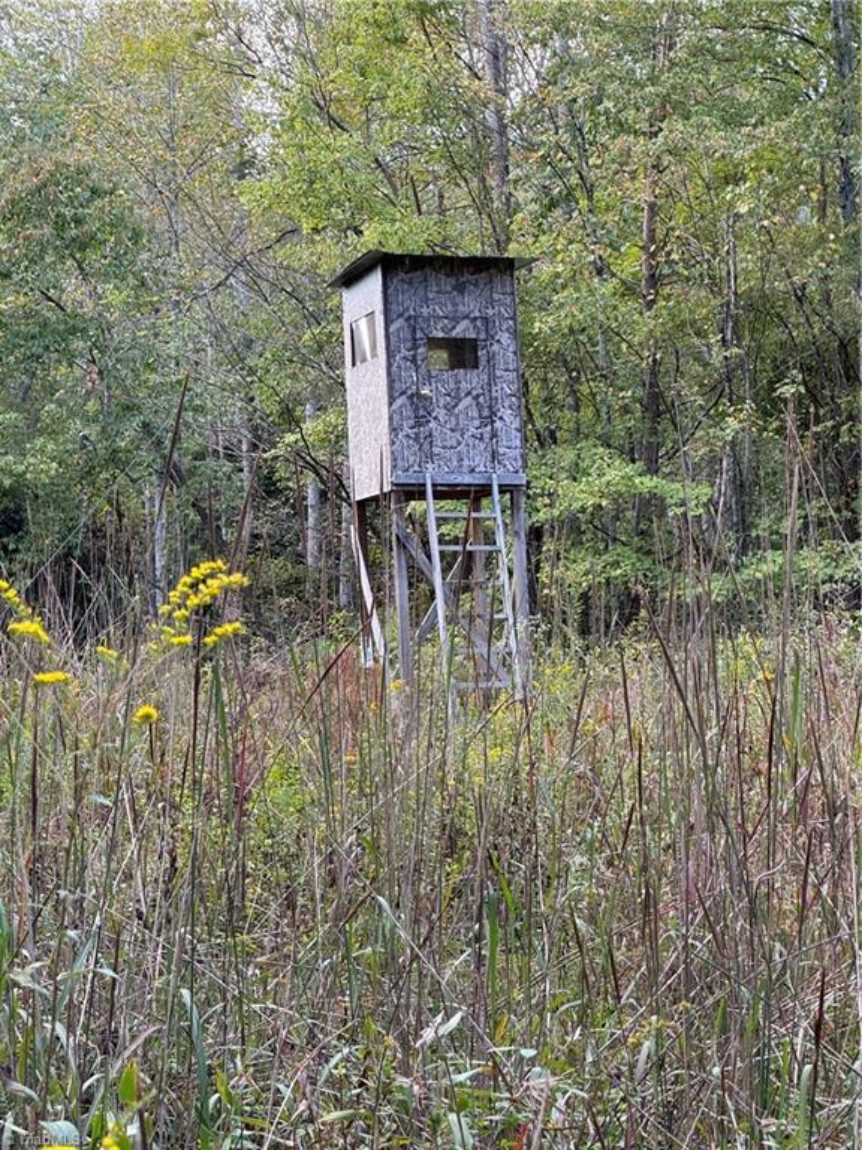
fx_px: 2557
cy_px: 575
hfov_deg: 19.1
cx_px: 431
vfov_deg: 25.3
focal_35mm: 77
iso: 100
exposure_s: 1/99
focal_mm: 9
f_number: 2.8
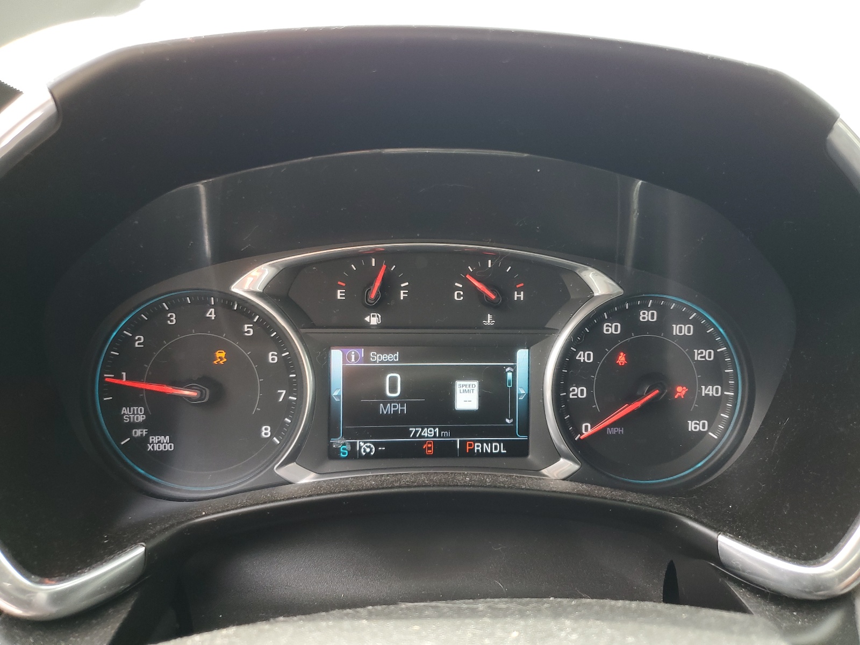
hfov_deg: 67.3
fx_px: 646
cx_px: 430
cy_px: 322
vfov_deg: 53.1
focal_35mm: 26
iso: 60
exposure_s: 1/120
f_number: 1.5
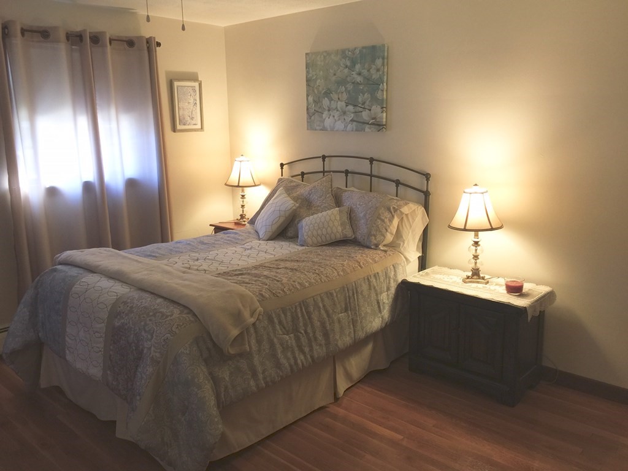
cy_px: 236
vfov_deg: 48.2
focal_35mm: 29
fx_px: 526
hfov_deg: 61.7
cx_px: 314
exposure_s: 1/15
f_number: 2.2
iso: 40
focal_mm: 4.15
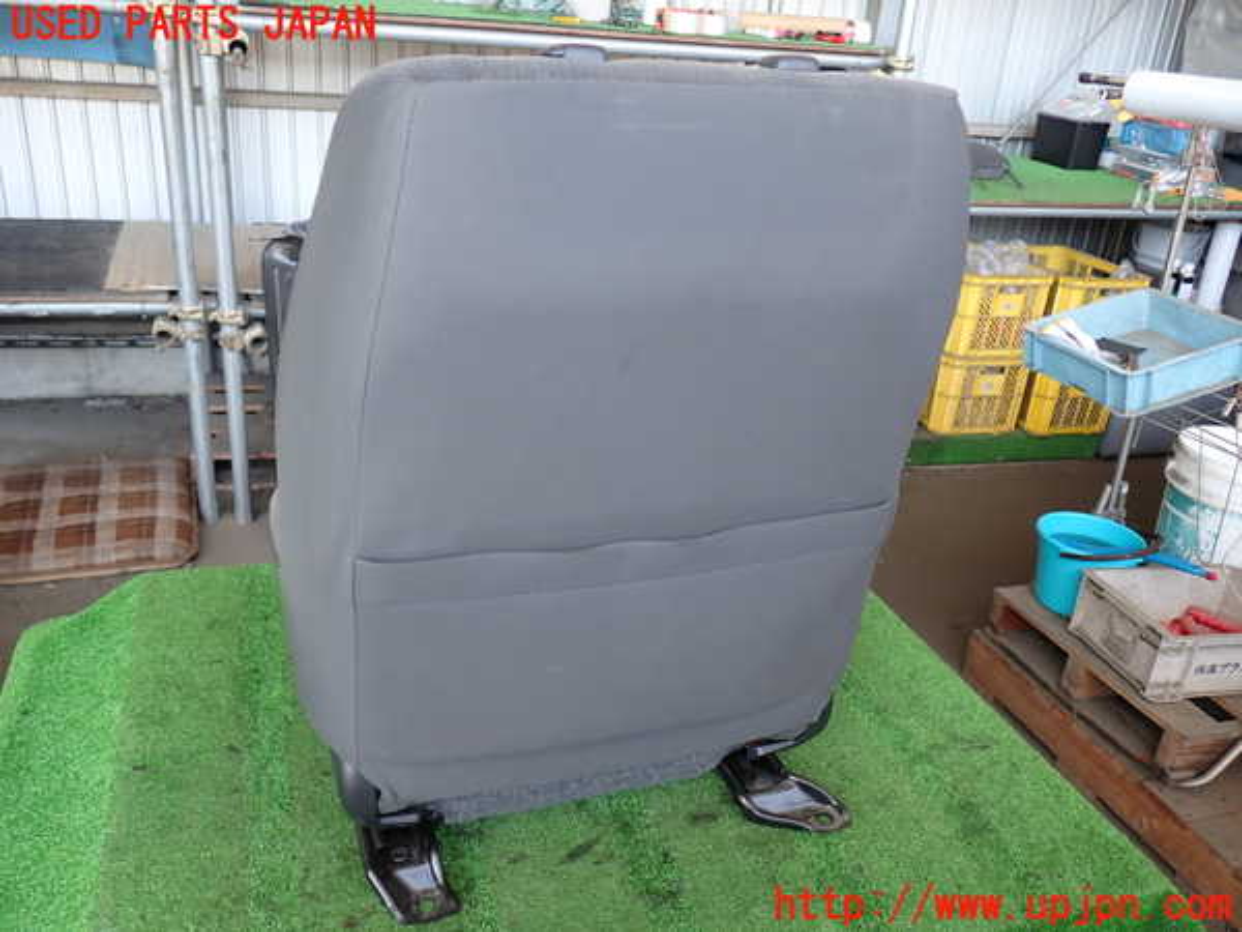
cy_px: 466
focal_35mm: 30
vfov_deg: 46.8
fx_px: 1076
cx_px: 621
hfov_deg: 60.0
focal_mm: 5.4
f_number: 2.3
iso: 125
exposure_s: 1/60
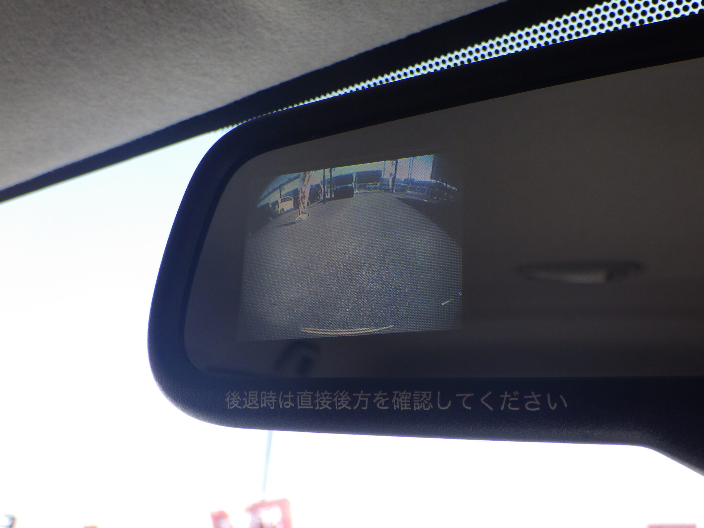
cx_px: 352
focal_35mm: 42
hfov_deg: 44.8
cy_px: 264
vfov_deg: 34.3
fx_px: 854
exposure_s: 1/160
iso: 125
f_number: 4.2
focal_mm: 7.5
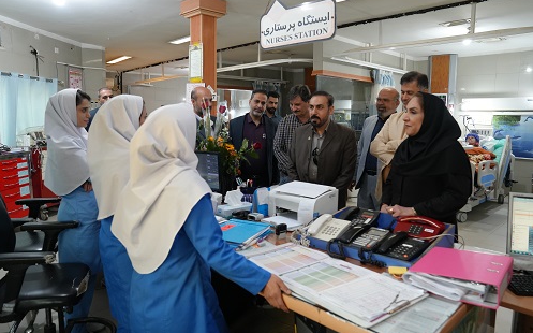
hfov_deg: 72.6
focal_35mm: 25
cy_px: 161
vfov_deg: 49.2
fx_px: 363
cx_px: 262
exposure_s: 1/160
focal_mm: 24
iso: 3200
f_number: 4
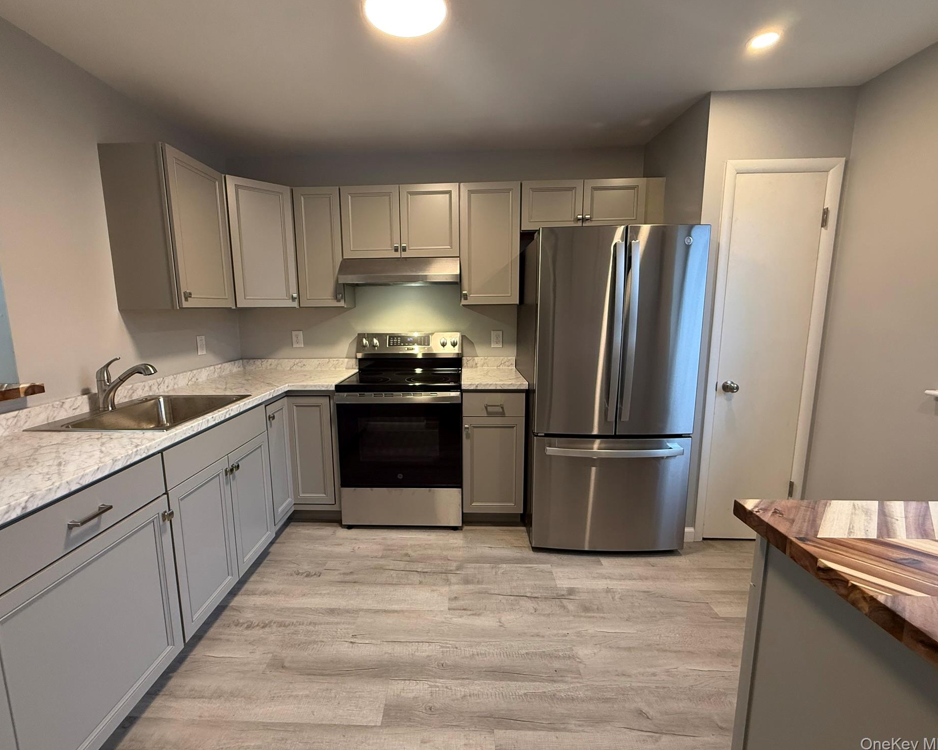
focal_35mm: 15
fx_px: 416
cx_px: 448
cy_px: 370
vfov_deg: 84.0
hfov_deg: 96.7
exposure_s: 1/60
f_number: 2.2
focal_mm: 2.22
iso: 250
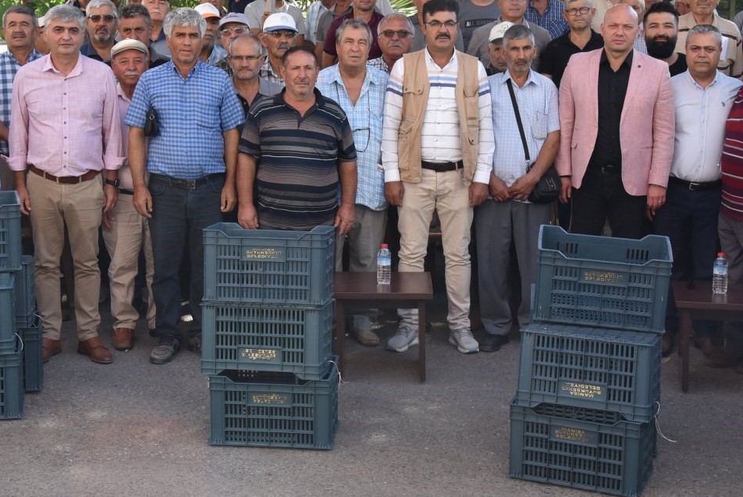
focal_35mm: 76
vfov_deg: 17.9
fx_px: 1569
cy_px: 159
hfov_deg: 26.6
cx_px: 309
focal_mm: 46
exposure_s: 1/400
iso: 1600
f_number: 10
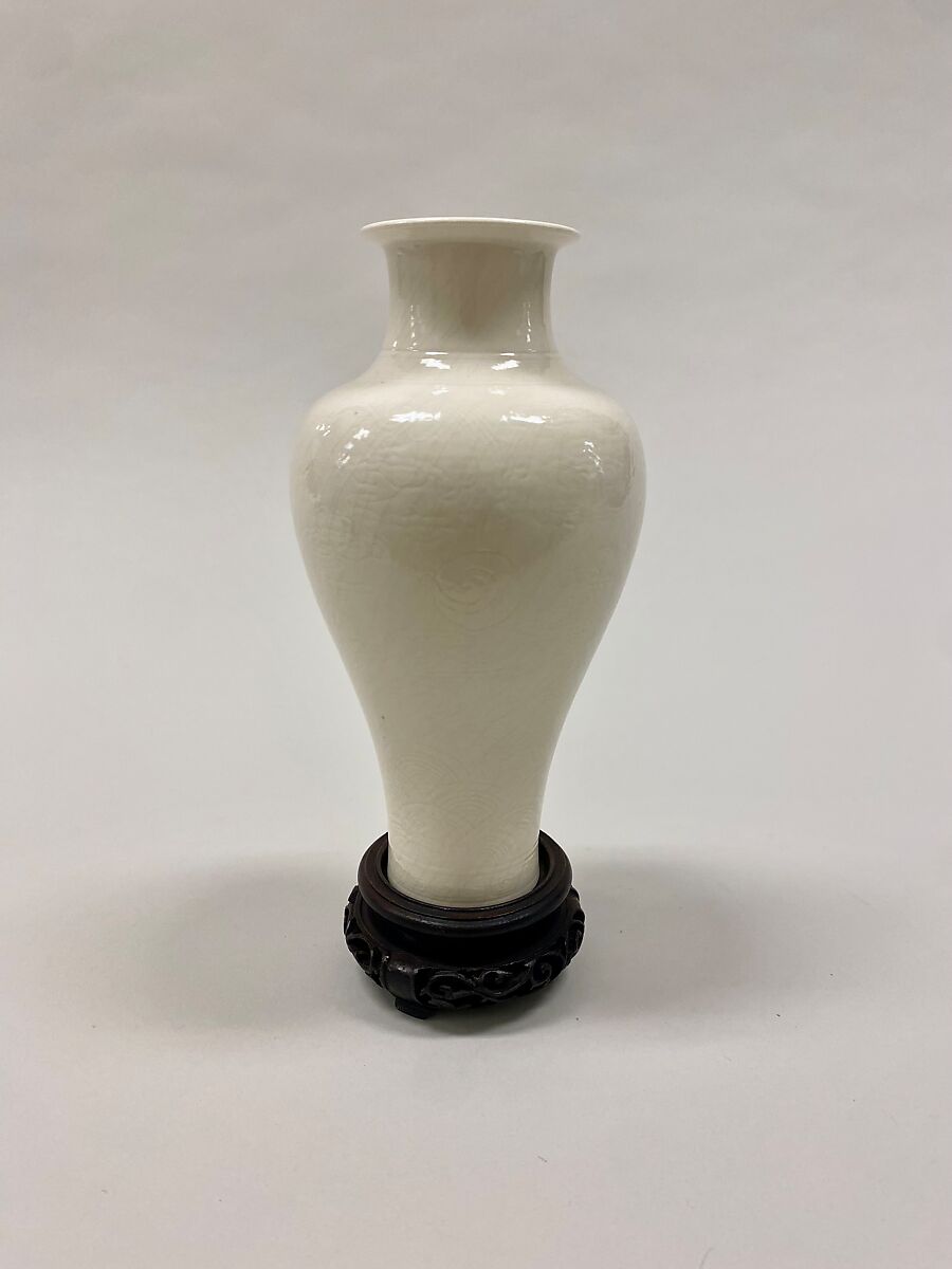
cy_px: 634
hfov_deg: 53.1
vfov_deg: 67.3
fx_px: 953
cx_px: 476
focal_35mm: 26
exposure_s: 1/120
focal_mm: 4.25
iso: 125
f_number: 1.8
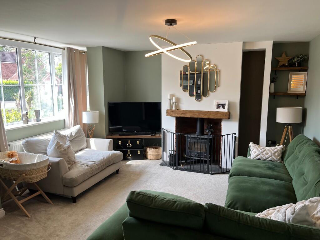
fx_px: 240
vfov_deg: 53.1
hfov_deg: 67.3
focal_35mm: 26
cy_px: 120
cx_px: 160
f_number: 1.6
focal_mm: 5.1
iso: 50
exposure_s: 1/121
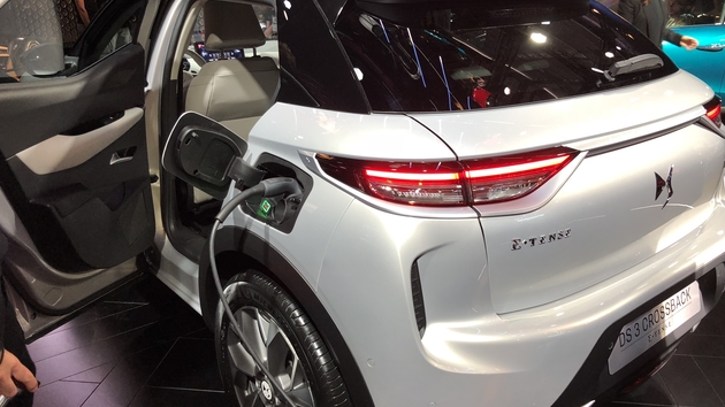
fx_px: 596
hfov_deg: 62.6
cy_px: 223
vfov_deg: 37.7
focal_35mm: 31
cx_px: 362
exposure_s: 1/20
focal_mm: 3.99
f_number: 1.8
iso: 40
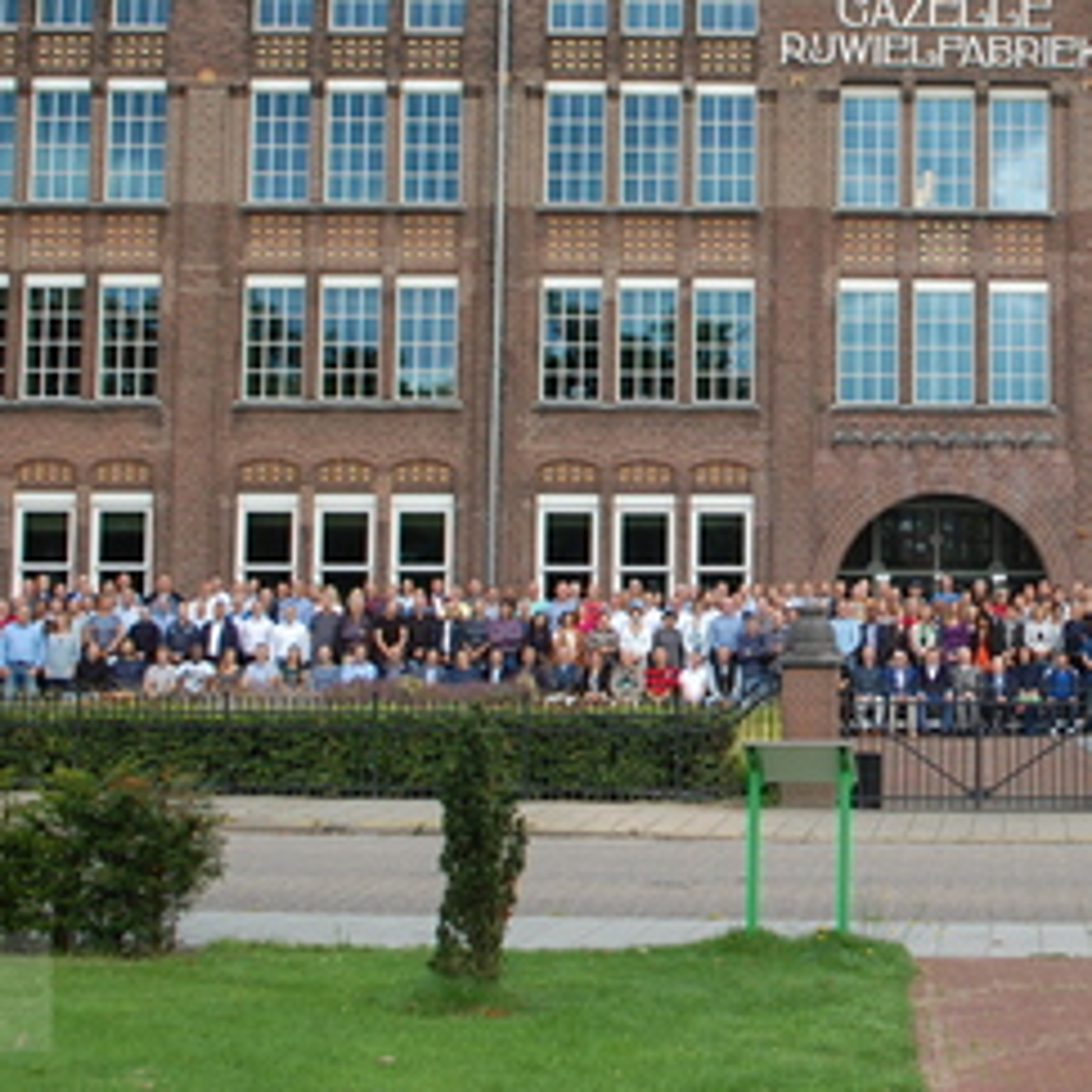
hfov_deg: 26.5
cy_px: 364
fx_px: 2248
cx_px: 953
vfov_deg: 27.1
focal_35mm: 63
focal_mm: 24
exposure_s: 1/200
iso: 200
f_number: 7.1
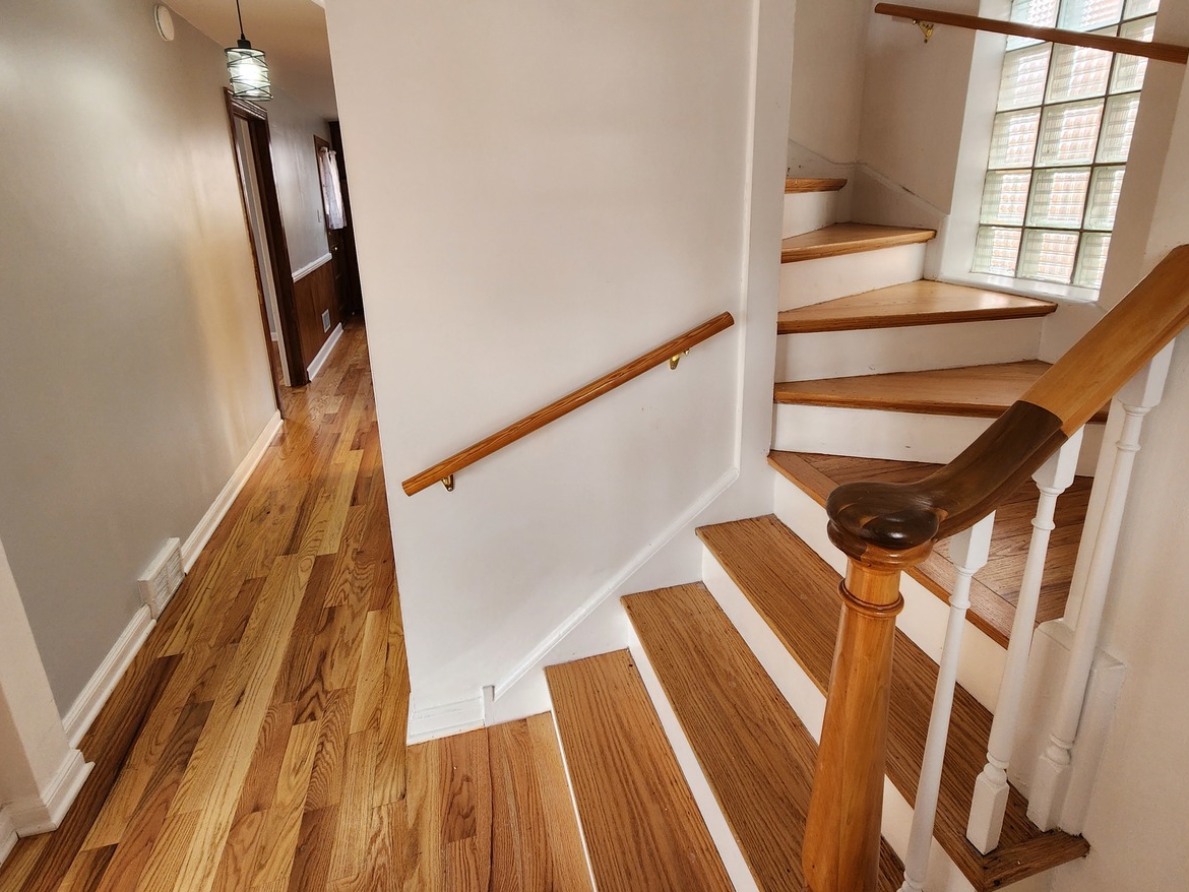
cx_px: 599
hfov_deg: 94.5
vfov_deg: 77.3
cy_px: 362
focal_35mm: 16
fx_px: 550
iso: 160
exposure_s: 1/60
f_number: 2.2
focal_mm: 2.2
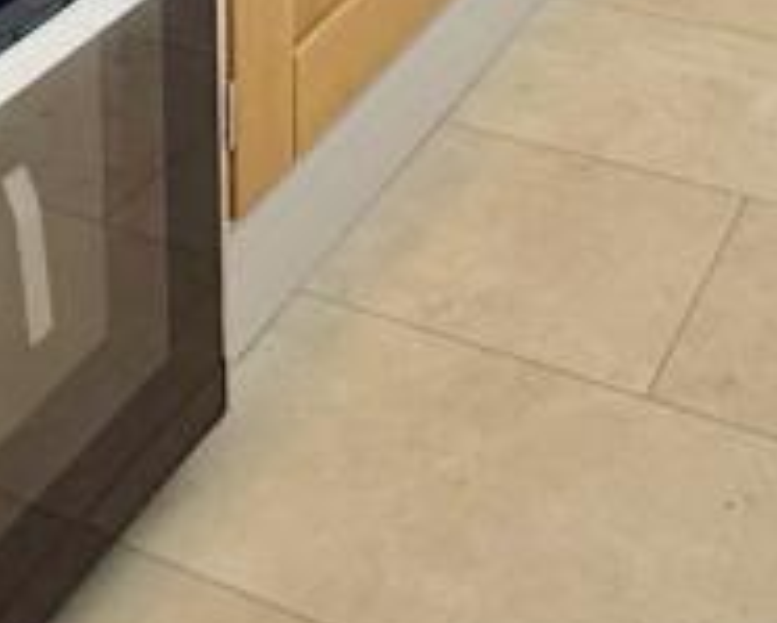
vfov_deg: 14.7
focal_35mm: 75
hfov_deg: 25.3
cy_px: -788
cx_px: 447
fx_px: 1726
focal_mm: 2.22
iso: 80
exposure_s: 1/100
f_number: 2.2
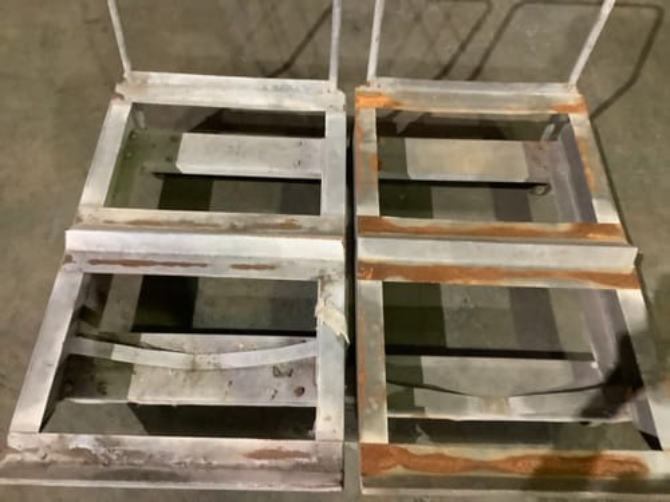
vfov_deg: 45.4
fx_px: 600
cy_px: 251
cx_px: 335
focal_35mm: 31
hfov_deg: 58.4
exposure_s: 1/25
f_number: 2.4
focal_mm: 3.3
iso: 640
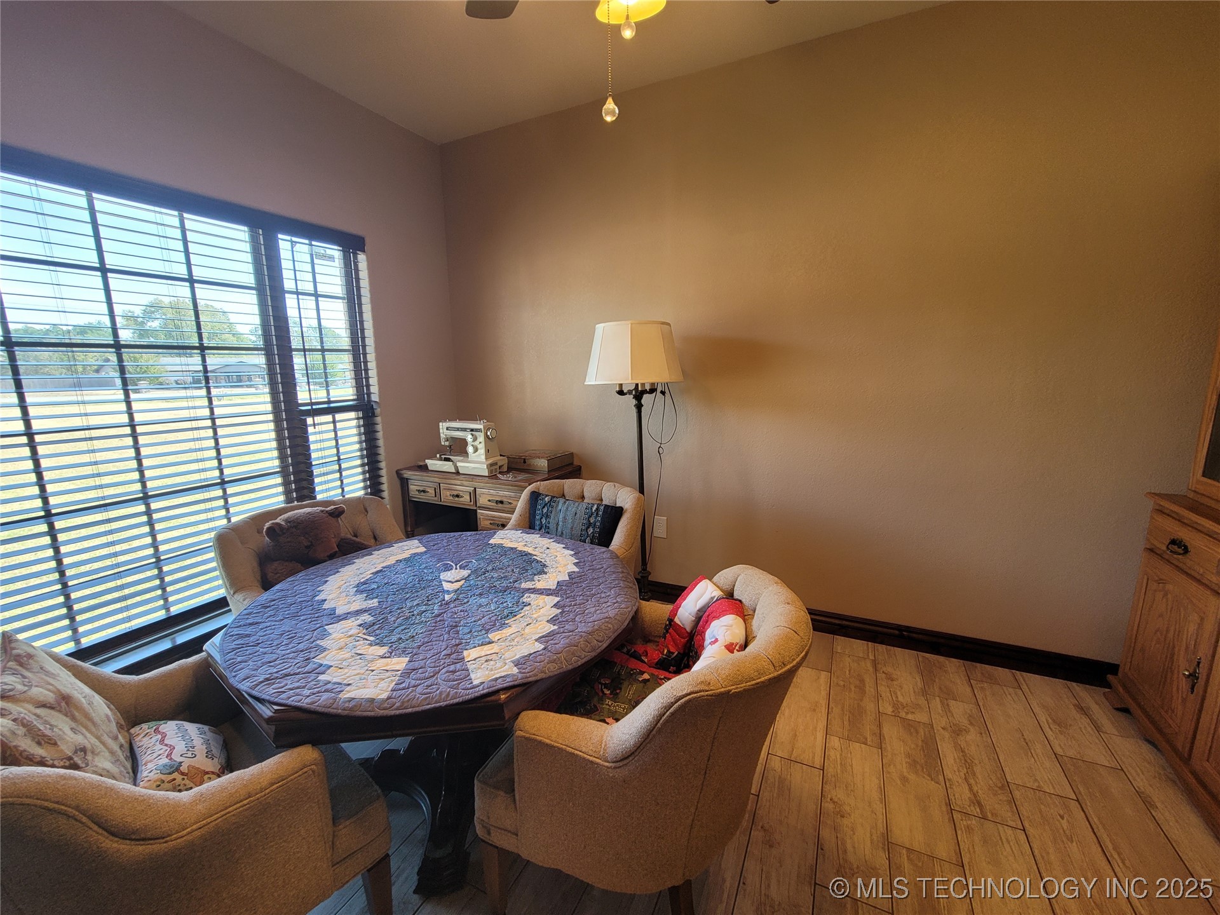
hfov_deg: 106.2
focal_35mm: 13
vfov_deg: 89.9
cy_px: 458
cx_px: 610
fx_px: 458
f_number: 2.2
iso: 64
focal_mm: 2.2
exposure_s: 1/60
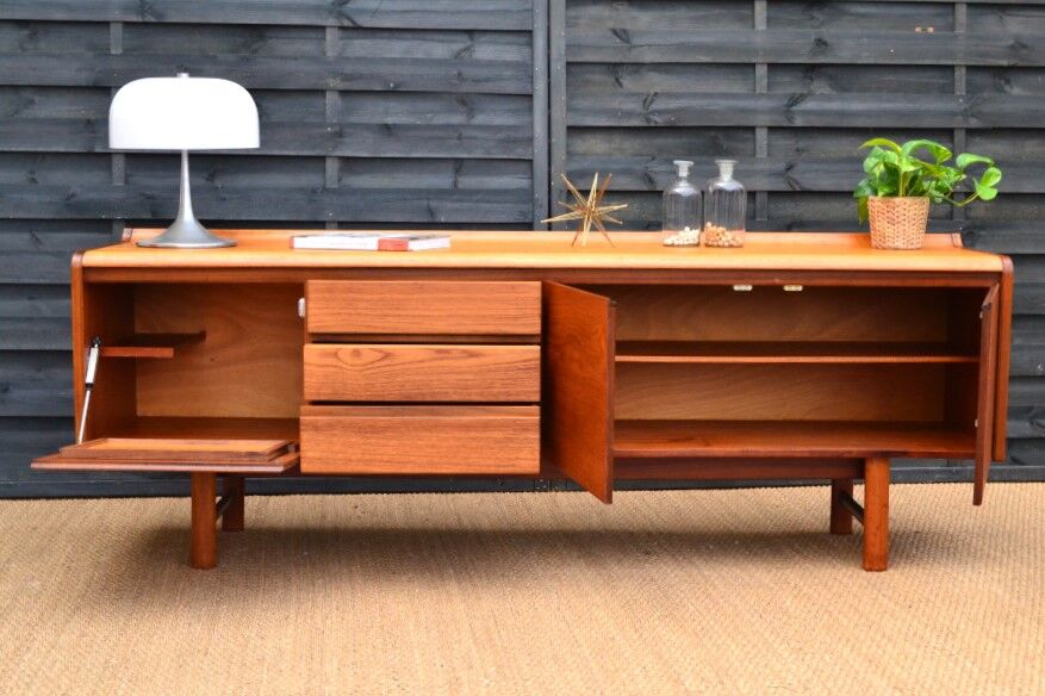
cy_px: 348
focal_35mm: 51
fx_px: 1480
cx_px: 522
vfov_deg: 26.5
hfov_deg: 38.9
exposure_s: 1/250
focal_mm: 34
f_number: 10
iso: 1600
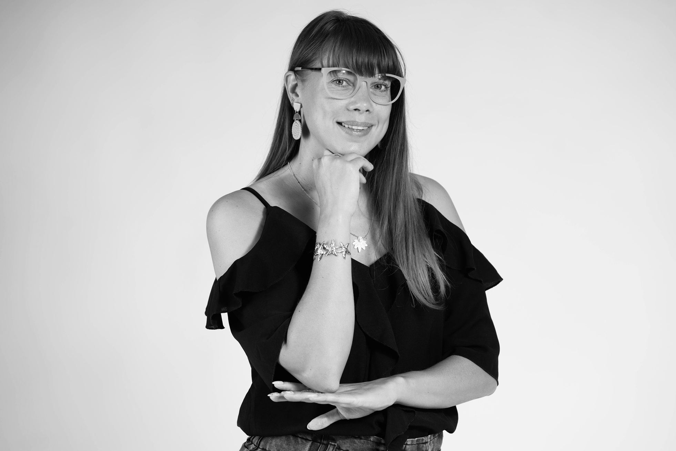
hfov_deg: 18.6
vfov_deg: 12.5
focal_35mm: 110
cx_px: 338
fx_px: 2066
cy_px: 226
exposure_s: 1/160
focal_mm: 110
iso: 100
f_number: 4
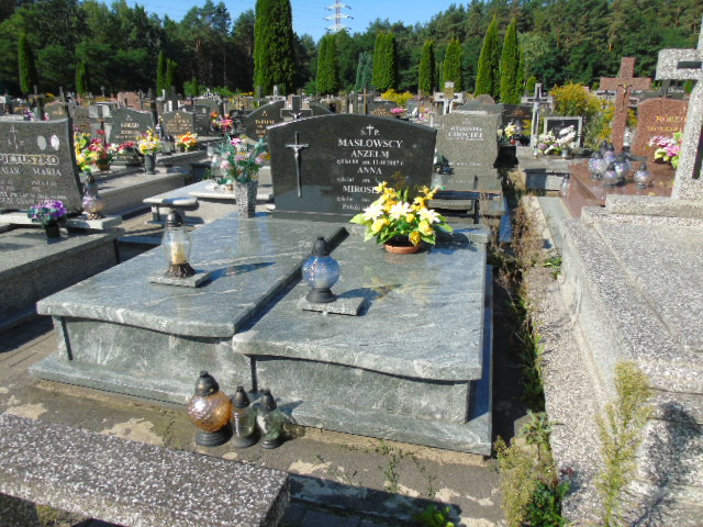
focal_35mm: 25
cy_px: 264
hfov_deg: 69.4
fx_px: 508
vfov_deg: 54.9
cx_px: 352
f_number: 3.4
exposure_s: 1/640
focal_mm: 4.4
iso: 80
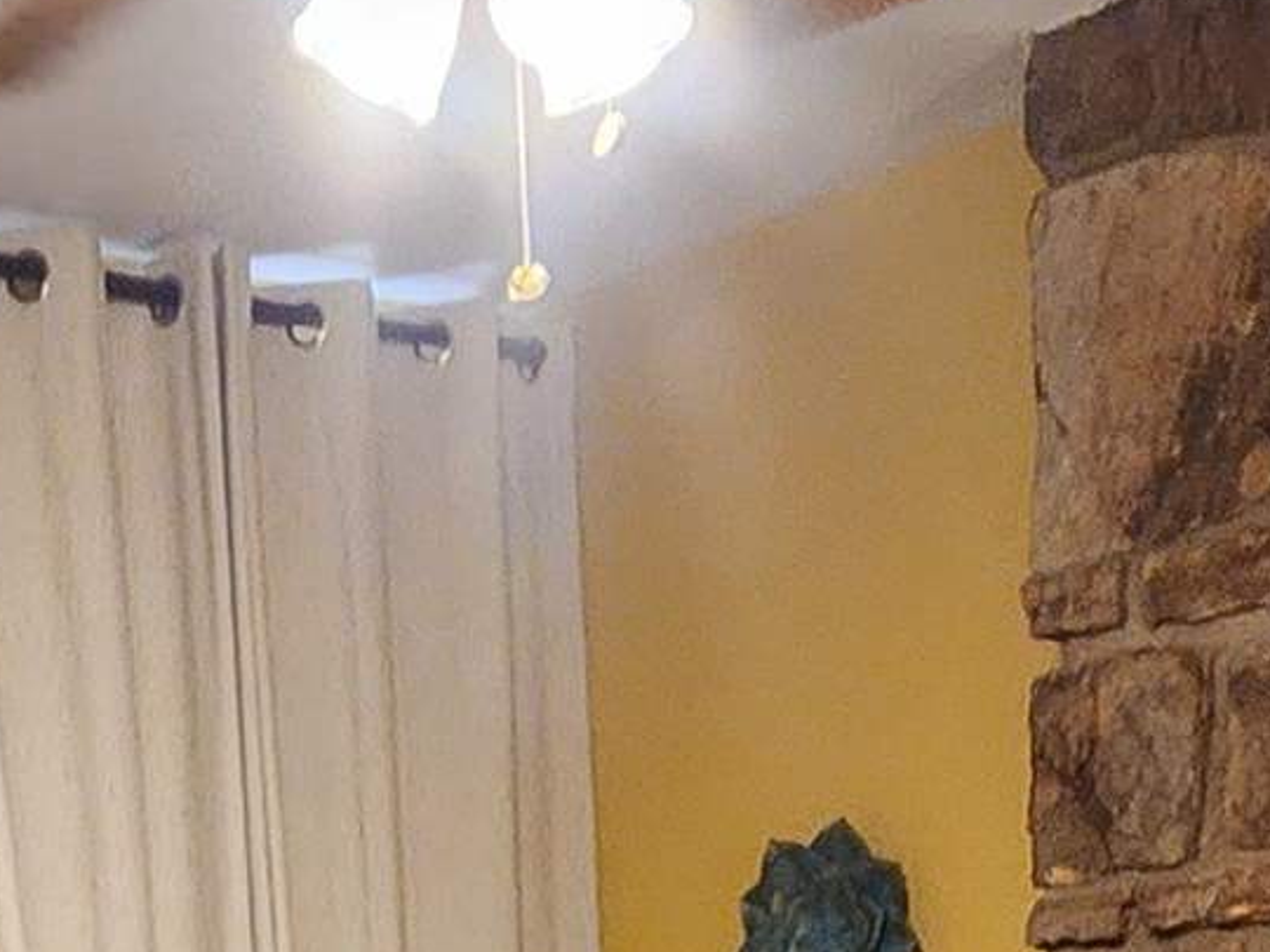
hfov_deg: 25.5
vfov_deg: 14.4
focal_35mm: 74
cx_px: 115
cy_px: 2184
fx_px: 2715
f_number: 2.2
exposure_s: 1/30
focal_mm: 2.2
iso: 400
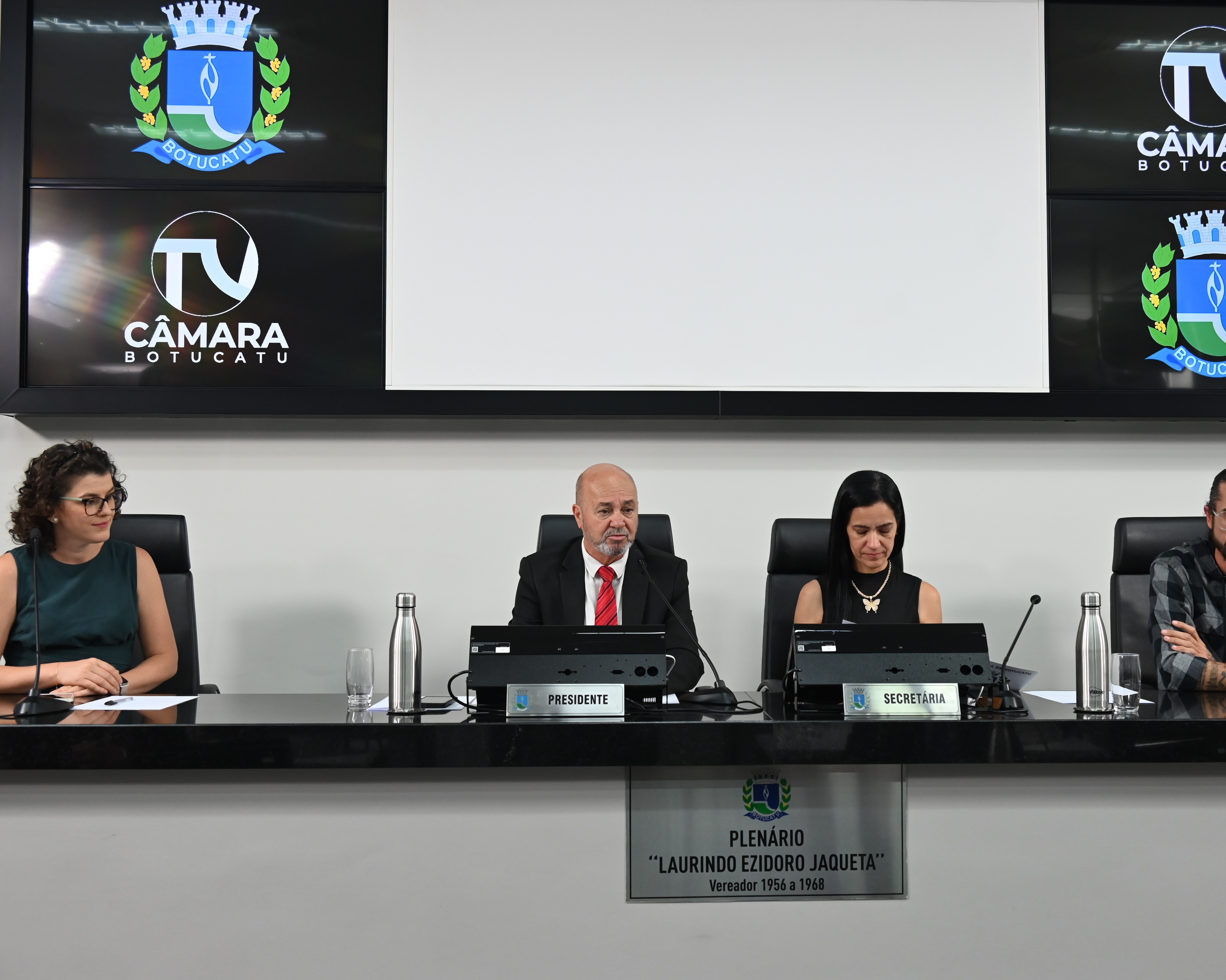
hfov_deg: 45.7
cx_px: 680
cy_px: 486
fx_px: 1451
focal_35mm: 40
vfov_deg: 37.3
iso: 1000
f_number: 4.8
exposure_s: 1/125
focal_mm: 35
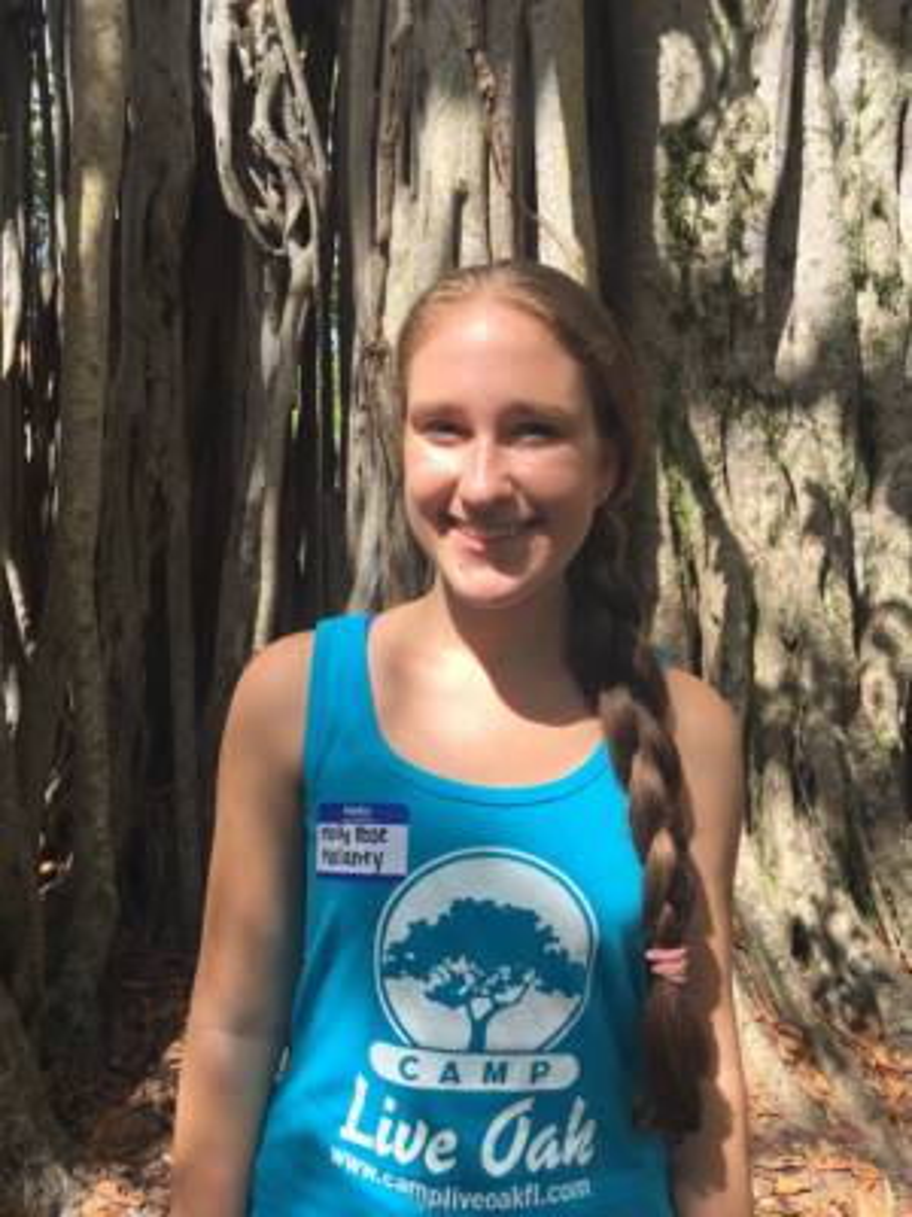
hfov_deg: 48.2
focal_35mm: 29
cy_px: 608
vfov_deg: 61.7
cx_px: 456
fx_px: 1019
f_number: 2.2
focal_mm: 4.15
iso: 25
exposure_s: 1/605
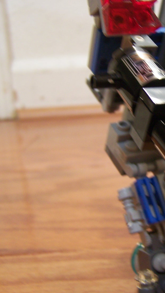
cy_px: 145
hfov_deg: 20.4
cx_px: 186
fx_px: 436
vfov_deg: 37.2
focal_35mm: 56
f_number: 2.8
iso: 160
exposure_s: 1/15
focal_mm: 6.3
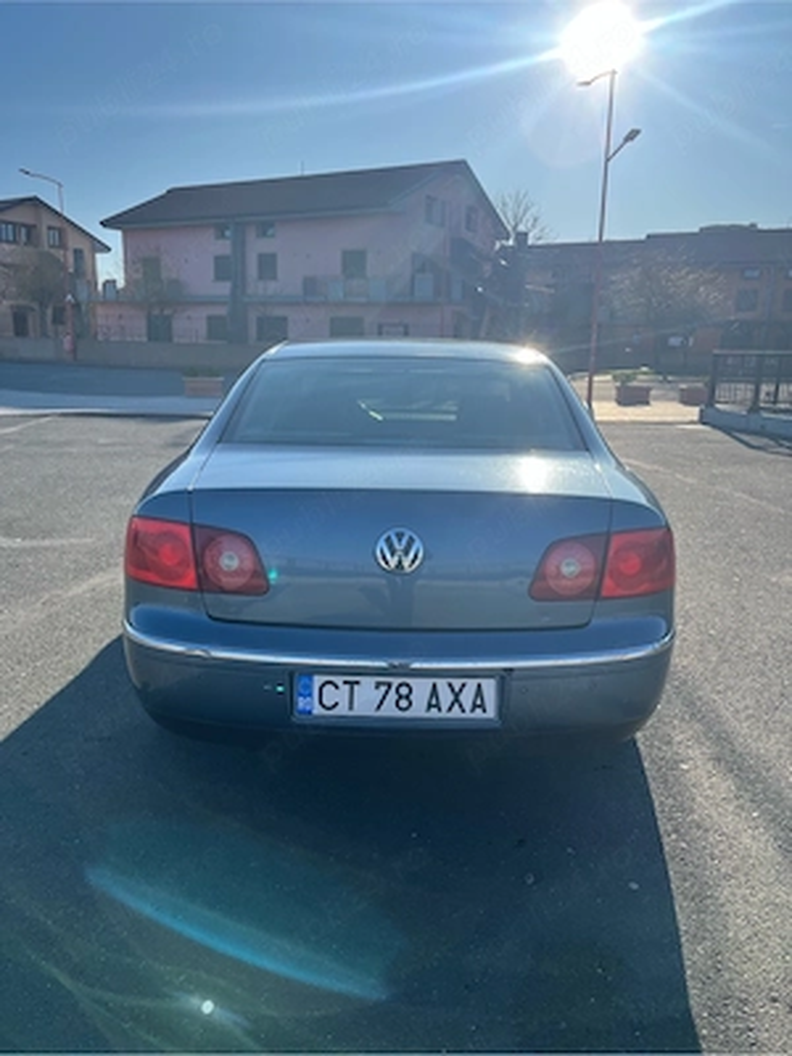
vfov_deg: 67.3
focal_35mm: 26
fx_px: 793
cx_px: 396
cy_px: 528
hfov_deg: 53.1
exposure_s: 1/3135
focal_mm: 5.1
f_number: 1.6
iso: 50
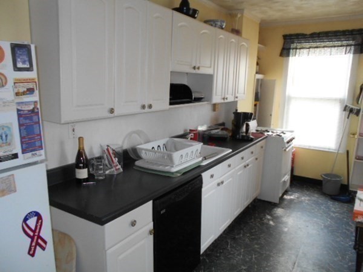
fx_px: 273
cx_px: 182
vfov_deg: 53.1
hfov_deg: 67.3
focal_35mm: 26
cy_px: 136
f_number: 3.2
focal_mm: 4.6
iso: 250
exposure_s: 1/30
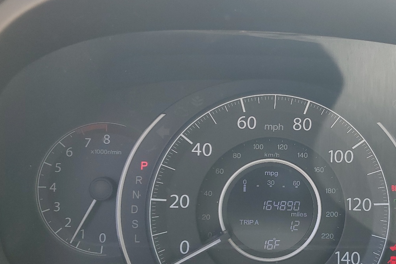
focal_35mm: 43
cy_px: 159
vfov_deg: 31.1
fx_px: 473
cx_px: 280
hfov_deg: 44.4
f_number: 1.5
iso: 50
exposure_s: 1/526
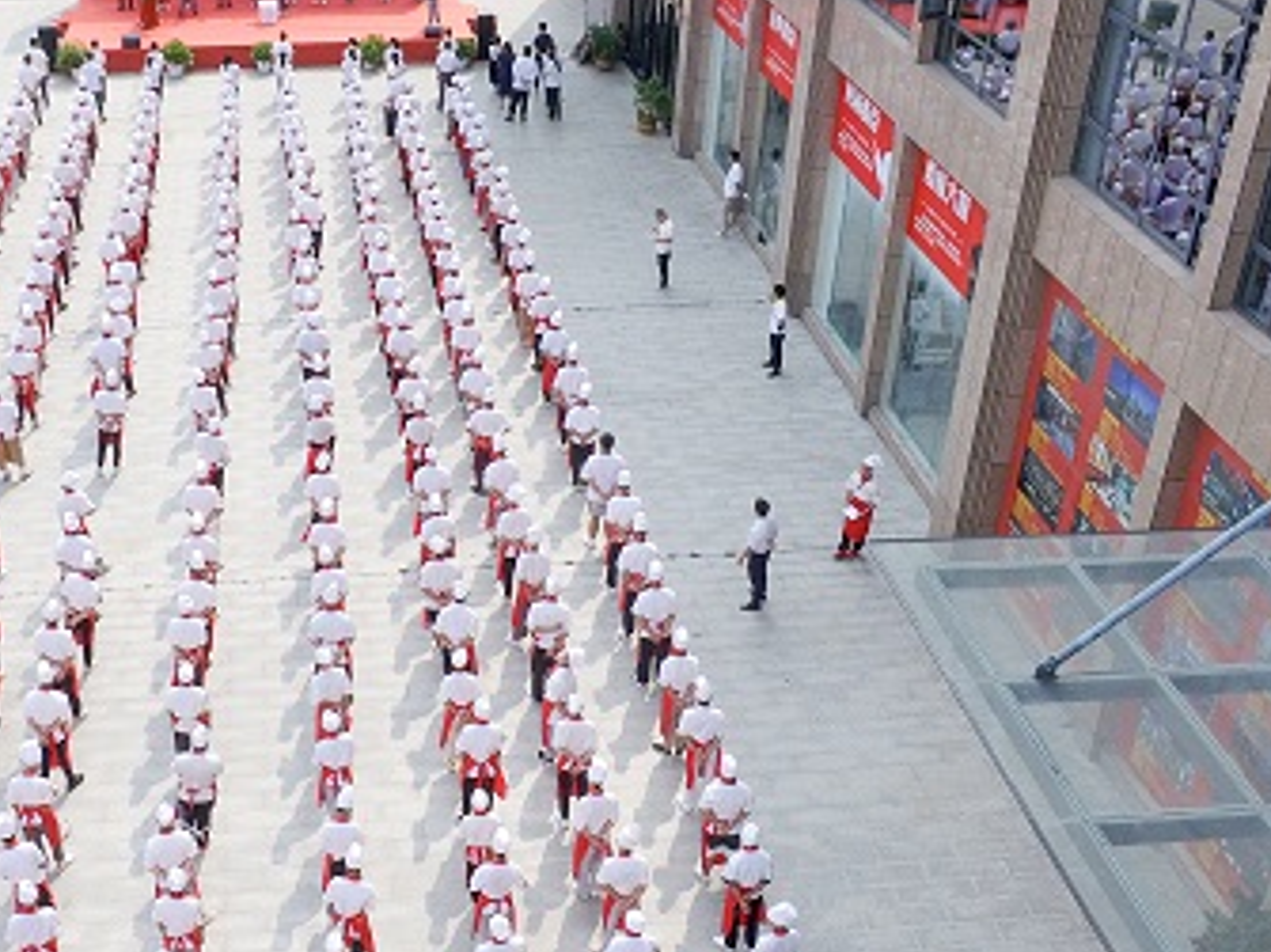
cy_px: 421
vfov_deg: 33.5
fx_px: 1578
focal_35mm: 43
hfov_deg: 43.2
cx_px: 414
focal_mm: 3.61
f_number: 2.8
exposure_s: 1/909
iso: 100
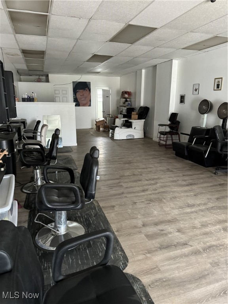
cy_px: 152
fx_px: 211
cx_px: 114
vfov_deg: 71.6
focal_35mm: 24
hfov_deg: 56.8
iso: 800
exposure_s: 1/60
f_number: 1.78
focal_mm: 6.76
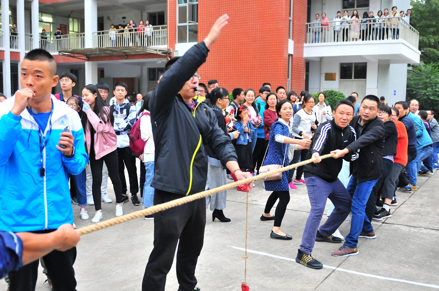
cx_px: 220
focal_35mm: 36
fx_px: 438
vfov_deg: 36.8
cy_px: 146
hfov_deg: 53.2
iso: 1250
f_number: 2.8
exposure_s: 1/60
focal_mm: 24
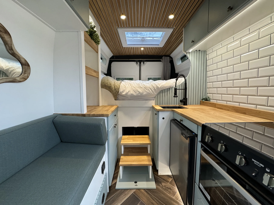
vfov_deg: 85.7
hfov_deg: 102.1
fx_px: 111
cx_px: 137
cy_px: 102
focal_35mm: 14
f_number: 2.2
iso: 250
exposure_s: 1/99
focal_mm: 2.22
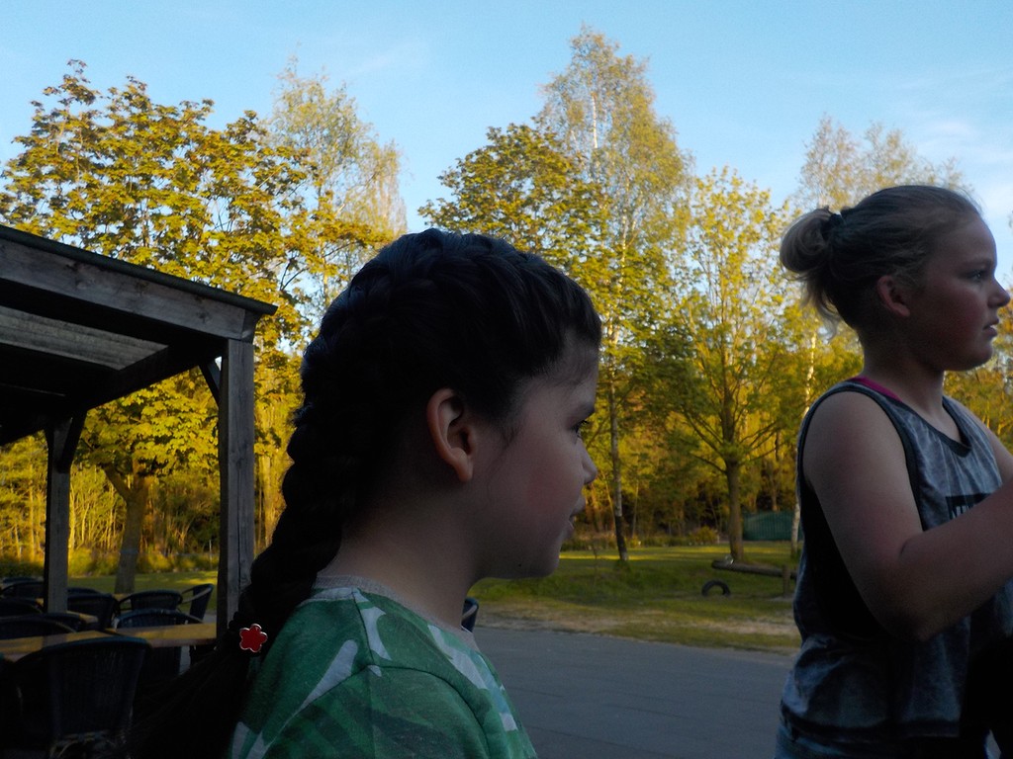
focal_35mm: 30
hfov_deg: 60.0
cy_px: 380
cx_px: 506
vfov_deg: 46.8
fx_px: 878
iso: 125
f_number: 3.3
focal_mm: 4.1
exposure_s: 1/320
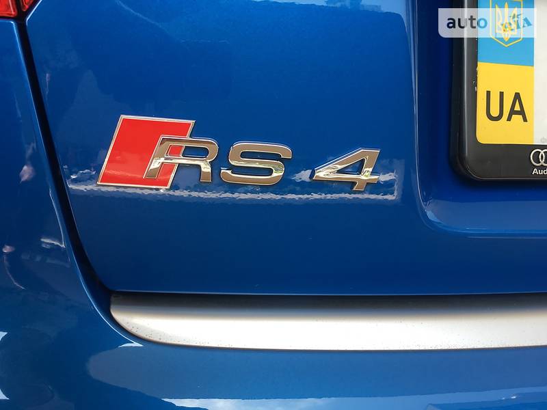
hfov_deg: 61.7
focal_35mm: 29
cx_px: 274
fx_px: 458
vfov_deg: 48.2
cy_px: 205
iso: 25
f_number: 2.2
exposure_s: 1/184
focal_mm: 4.2
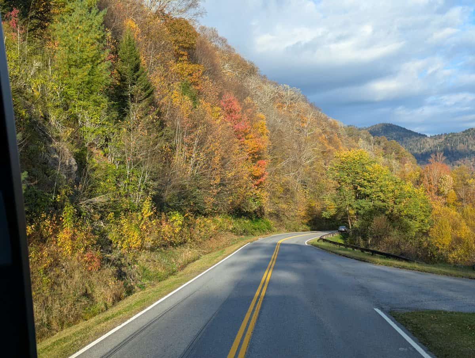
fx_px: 660
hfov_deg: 39.6
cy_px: 179
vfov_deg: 30.3
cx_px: 238
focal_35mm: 48
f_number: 1.85
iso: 43
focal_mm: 6.81
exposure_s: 1/853
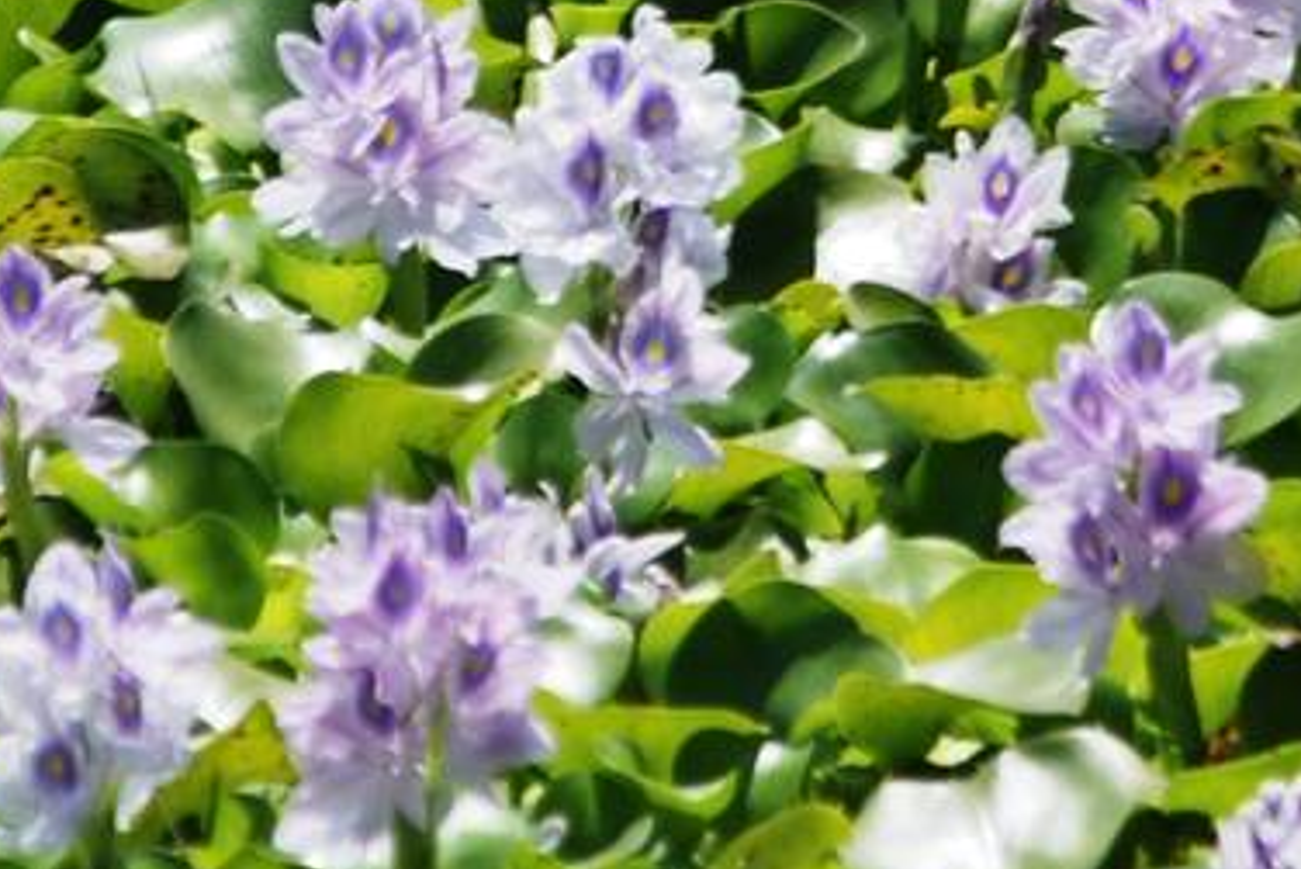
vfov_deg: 0.4
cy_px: -189
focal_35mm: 3194
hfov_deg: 0.6
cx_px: 671
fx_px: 115466
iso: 140
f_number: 6.3
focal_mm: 500
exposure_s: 1/500
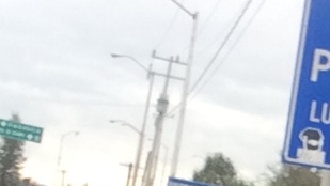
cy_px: 231
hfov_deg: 14.9
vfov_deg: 8.6
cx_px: 383
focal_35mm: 140
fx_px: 1225
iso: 50
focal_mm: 2.15
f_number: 2.4
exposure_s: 1/168
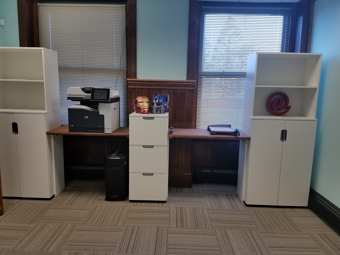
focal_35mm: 26
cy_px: 128
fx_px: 255
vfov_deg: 53.1
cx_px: 170
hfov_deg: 67.3
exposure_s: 1/120
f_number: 1.7
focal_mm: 4.2
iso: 64
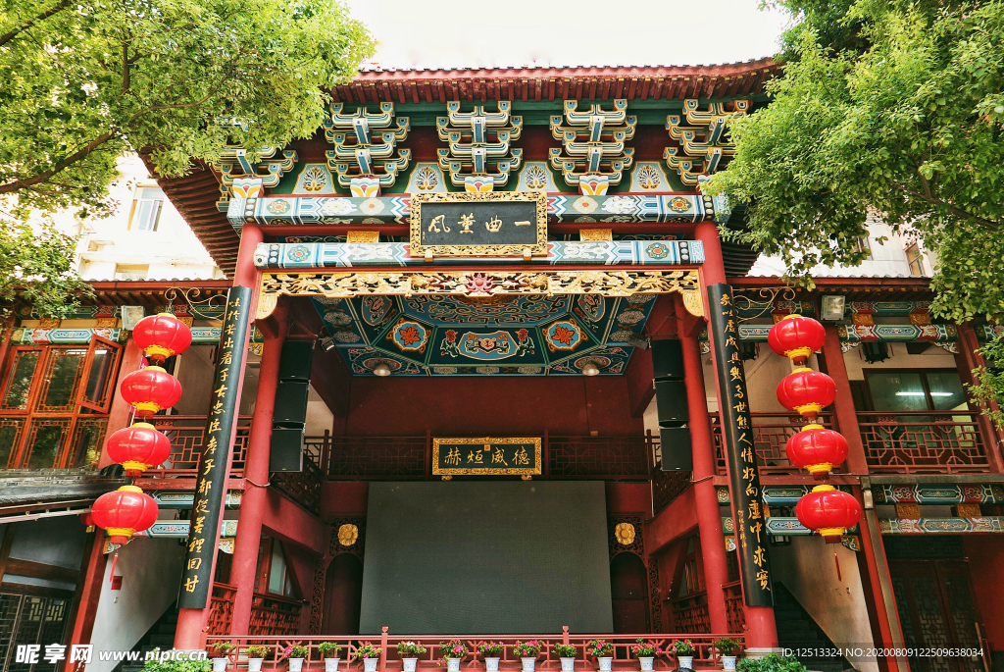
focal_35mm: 24
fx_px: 670
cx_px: 502
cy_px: 336
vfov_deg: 53.2
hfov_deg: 73.7
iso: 200
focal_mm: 10.9
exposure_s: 1/125
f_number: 2.8
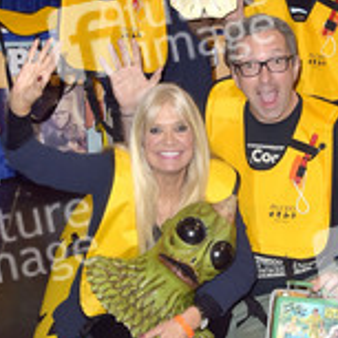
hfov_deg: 17.7
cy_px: 141
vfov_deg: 17.7
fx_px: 1083
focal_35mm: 98
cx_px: 226
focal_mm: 44
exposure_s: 1/250
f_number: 7.1
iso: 320
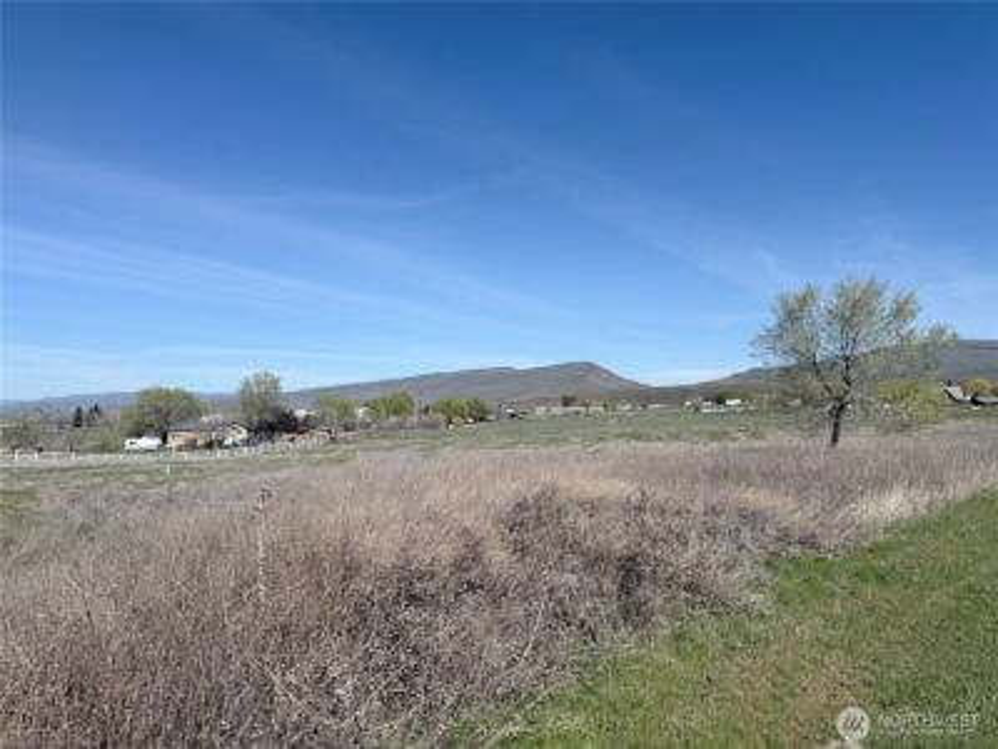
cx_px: 499
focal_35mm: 24
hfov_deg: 71.6
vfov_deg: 56.8
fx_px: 692
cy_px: 374
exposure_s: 1/8130
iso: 80
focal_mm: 6.76
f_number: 1.78
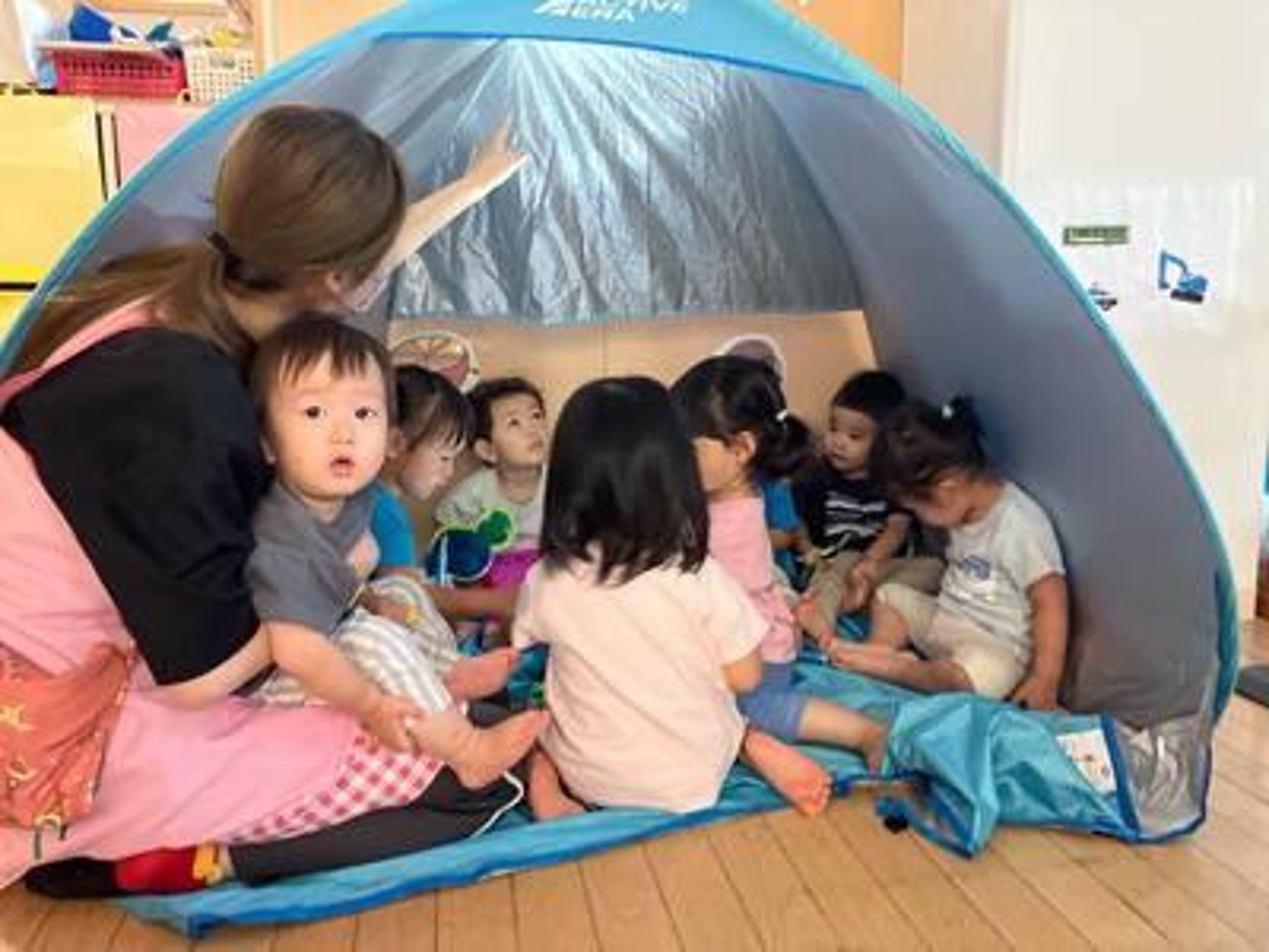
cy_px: 476
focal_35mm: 28
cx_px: 634
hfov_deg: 63.4
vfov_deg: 49.7
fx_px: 1026
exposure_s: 1/25
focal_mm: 3.99
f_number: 1.8
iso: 400
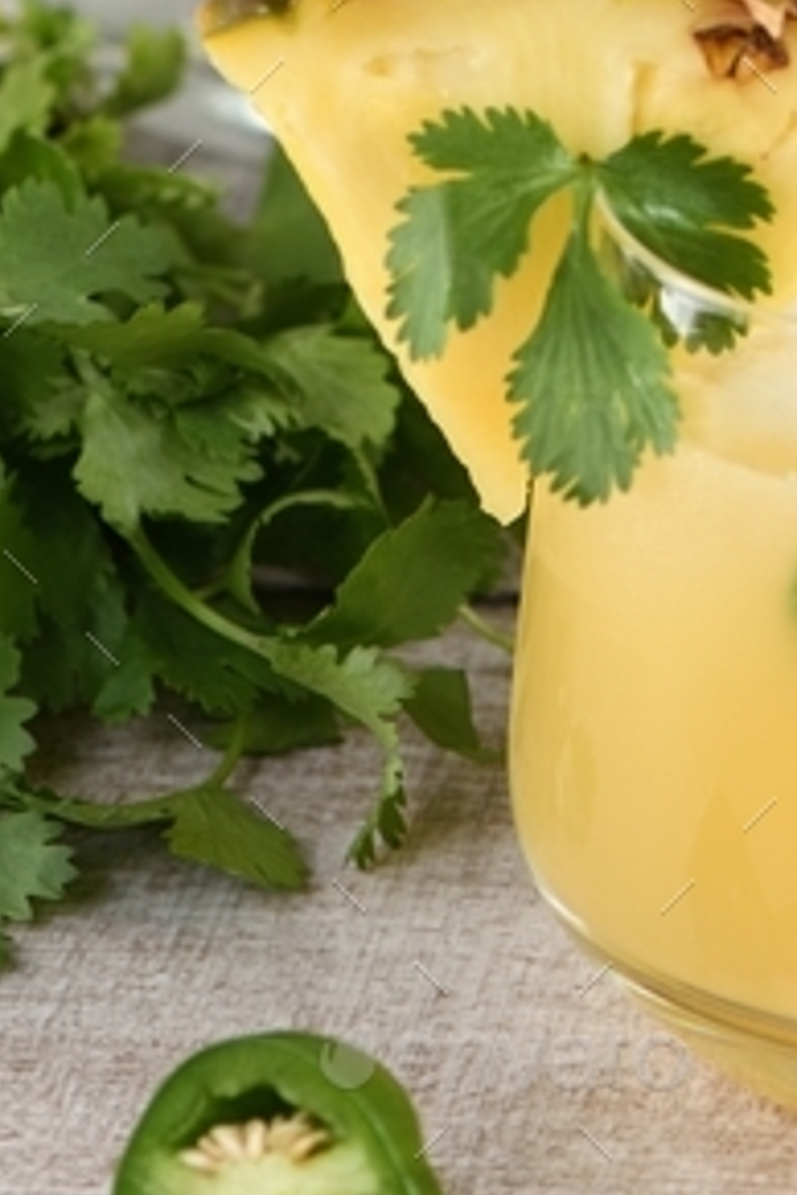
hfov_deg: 4.3
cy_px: -203
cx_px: 1109
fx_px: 10593
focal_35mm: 319
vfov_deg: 6.4
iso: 64
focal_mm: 105
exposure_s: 1/100
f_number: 8
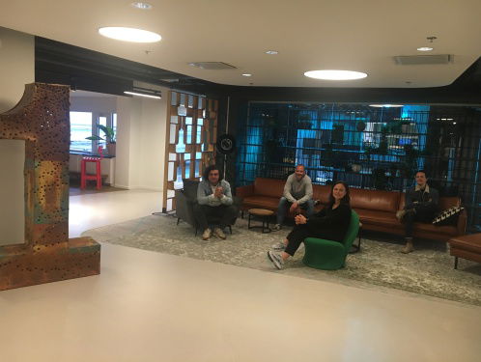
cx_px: 240
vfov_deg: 48.3
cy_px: 181
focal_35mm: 29
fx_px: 404
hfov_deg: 61.6
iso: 160
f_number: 2.2
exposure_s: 1/30
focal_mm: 4.15
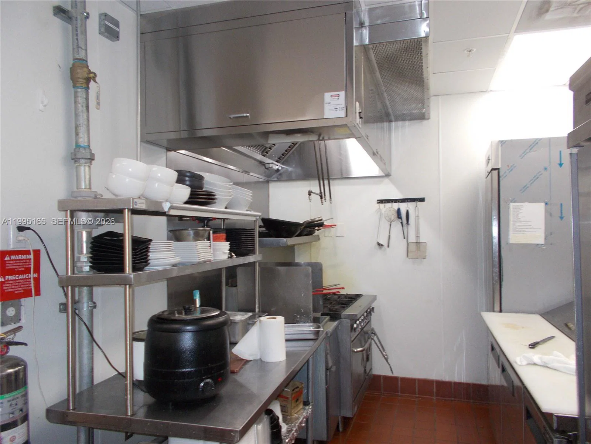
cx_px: 296
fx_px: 444
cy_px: 222
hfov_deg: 67.3
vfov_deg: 53.1
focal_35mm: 26
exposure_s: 1/25
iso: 160
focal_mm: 4.6
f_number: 3.2
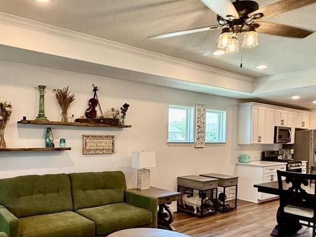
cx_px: 101
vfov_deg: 47.9
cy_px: 146
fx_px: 265
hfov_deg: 59.9
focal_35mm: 29
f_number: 2.2
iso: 250
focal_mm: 2.22
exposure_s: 1/120
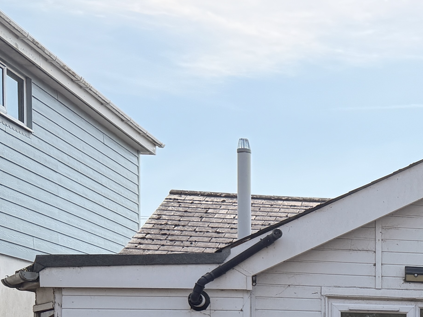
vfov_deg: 18.4
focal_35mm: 75
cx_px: 582
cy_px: 405
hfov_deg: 22.6
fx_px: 916
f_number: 1.78
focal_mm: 6.76
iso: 100
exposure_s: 1/3584
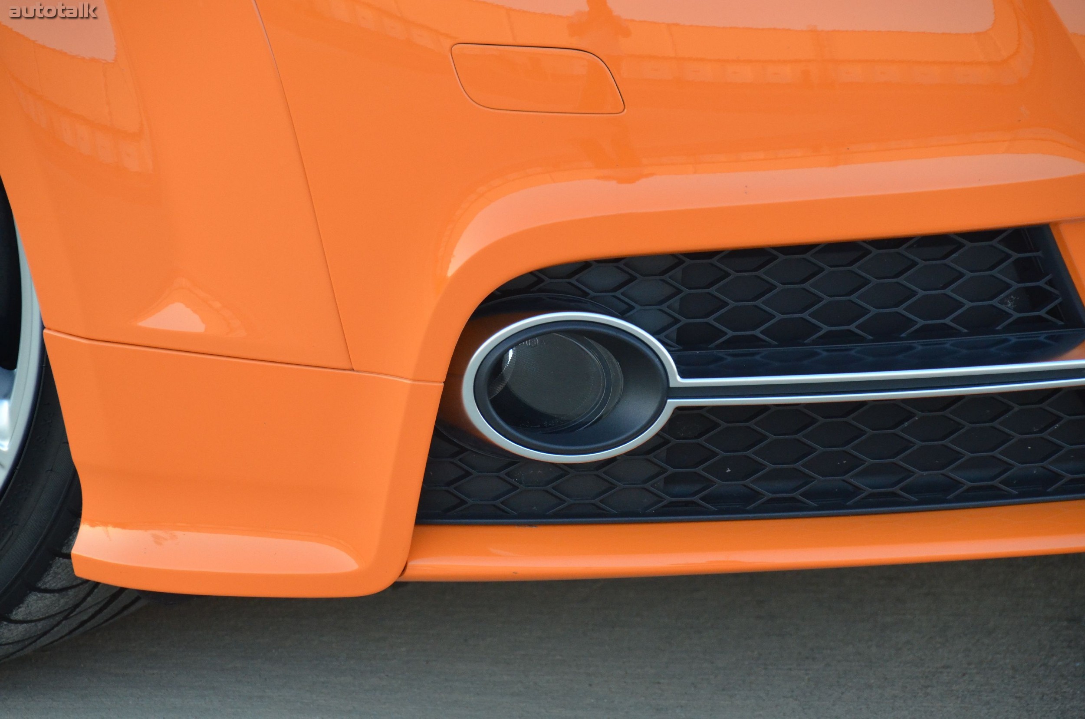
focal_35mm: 225
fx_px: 6767
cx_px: 542
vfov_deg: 6.1
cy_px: 360
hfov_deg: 9.2
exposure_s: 1/320
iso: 1600
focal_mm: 150
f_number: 5.6
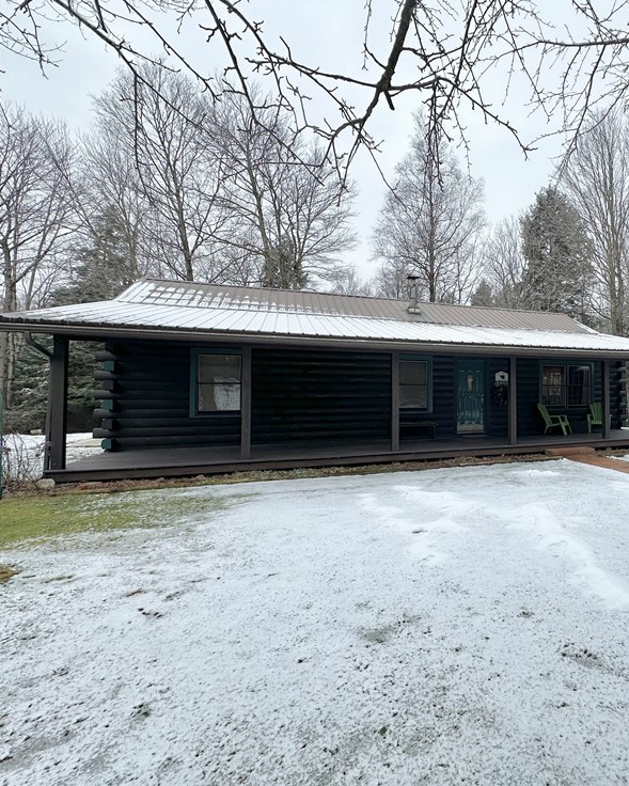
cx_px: 477
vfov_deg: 83.2
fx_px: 442
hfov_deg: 66.1
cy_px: 379
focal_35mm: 19
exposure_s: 1/525
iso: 40
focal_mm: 2.22
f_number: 2.2
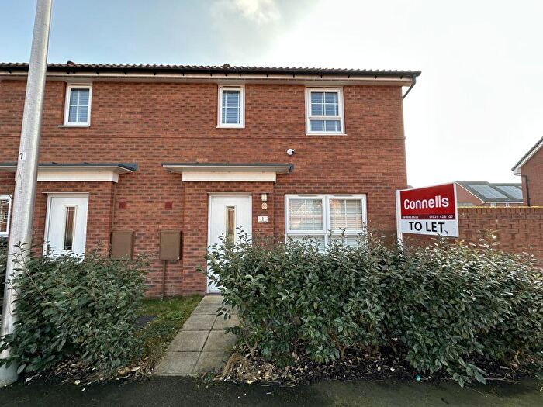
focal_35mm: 14
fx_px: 220
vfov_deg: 85.7
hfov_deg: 102.1
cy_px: 204
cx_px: 272
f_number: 2.2
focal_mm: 2.22
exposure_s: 1/341
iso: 40
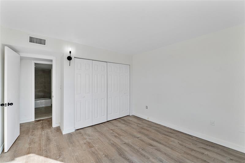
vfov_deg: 77.3
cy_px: 82
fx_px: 102
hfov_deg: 100.4
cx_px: 122
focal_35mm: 15
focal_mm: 10
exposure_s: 1/100
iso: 160
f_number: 11
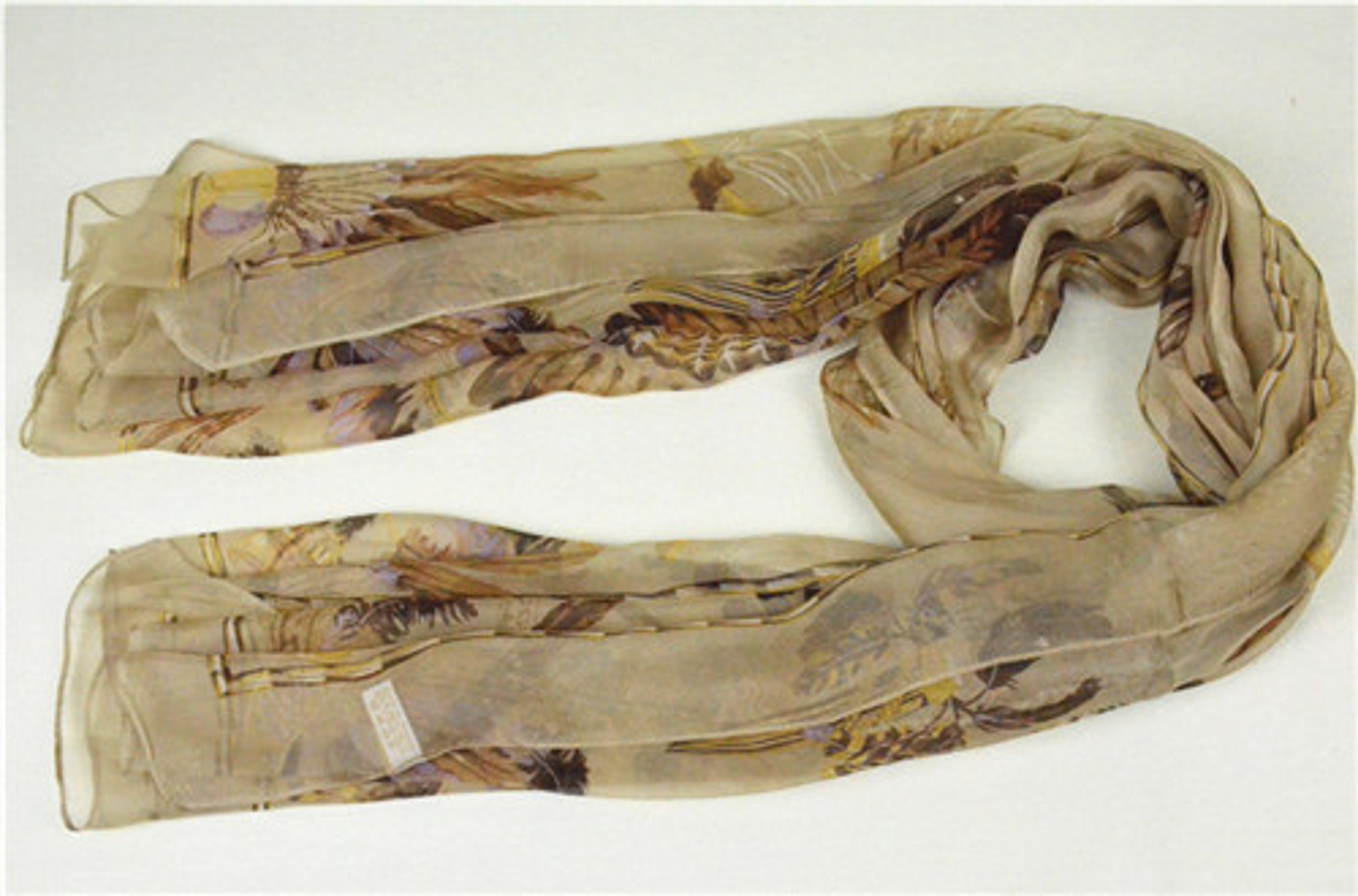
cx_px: 679
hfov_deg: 48.1
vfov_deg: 32.8
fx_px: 1523
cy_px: 448
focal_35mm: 40
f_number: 11
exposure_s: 1/500
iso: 6400
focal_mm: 27
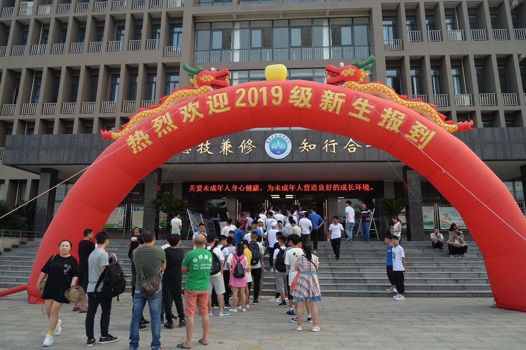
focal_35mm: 24
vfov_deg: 53.1
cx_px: 263
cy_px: 175
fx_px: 351
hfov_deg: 73.8
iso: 220
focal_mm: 24
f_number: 5.6
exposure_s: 1/125
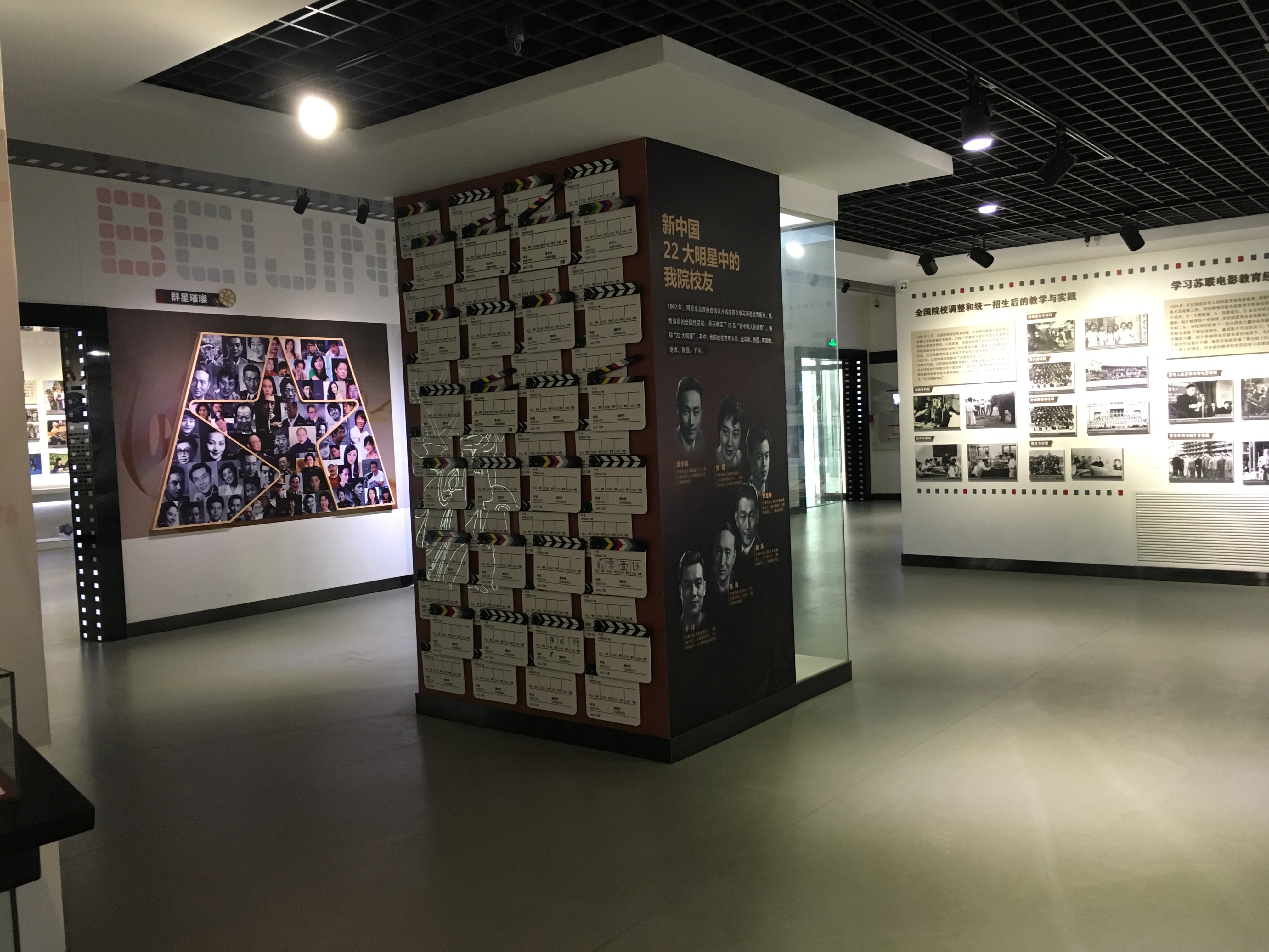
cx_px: 634
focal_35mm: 29
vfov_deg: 48.2
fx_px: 1063
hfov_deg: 61.7
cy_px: 476
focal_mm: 4.15
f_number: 2.2
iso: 200
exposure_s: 1/33
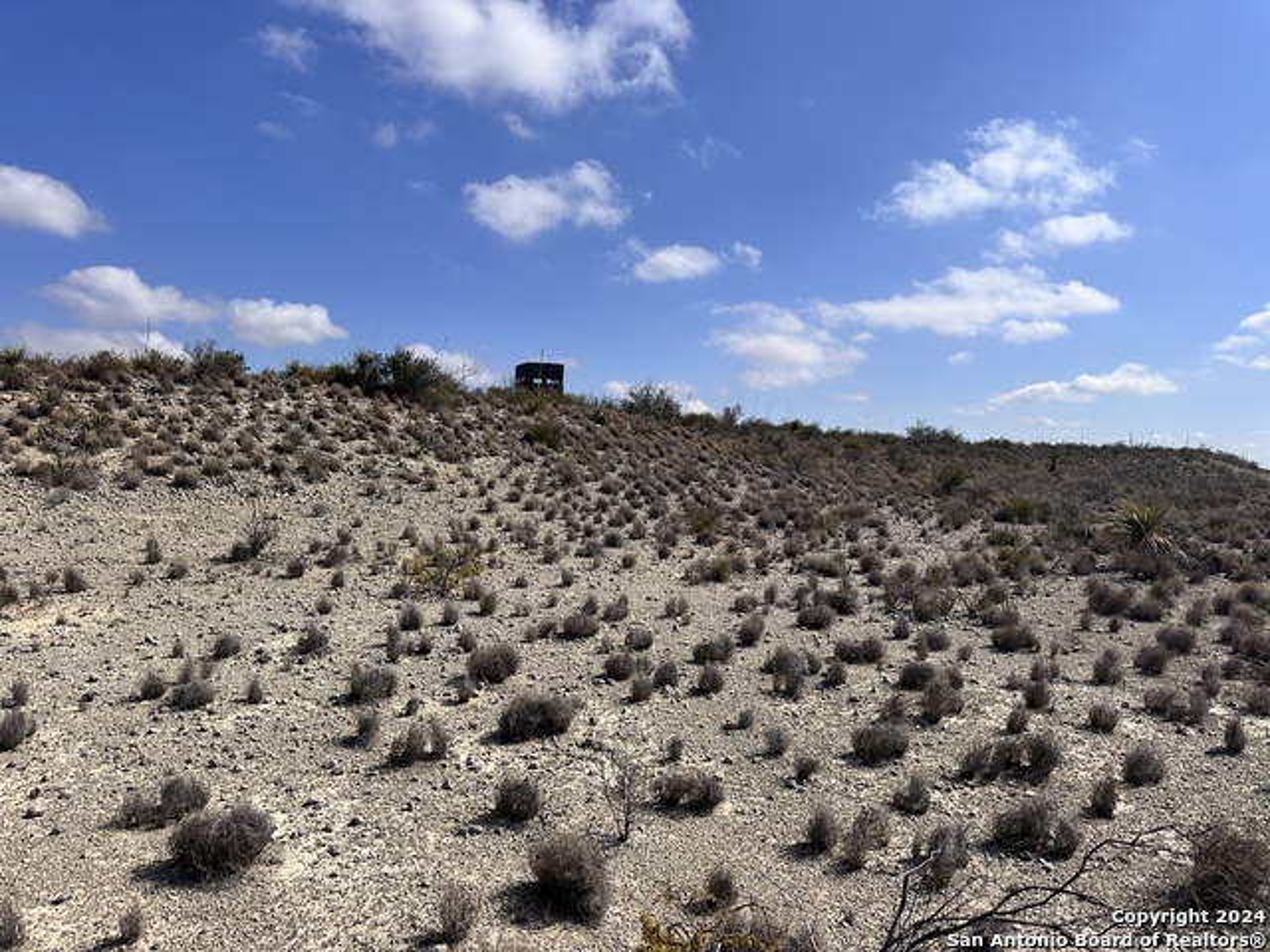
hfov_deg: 71.6
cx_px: 635
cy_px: 476
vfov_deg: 56.8
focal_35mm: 24
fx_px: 881
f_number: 1.78
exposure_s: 1/9709
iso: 80
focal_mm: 6.86
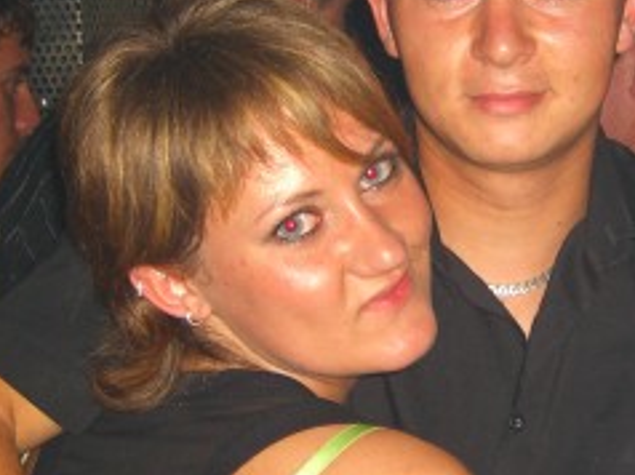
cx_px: 520
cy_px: 224
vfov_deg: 15.4
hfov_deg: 20.2
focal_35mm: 96
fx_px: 1759
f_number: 2.8
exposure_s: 1/60
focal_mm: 7.9
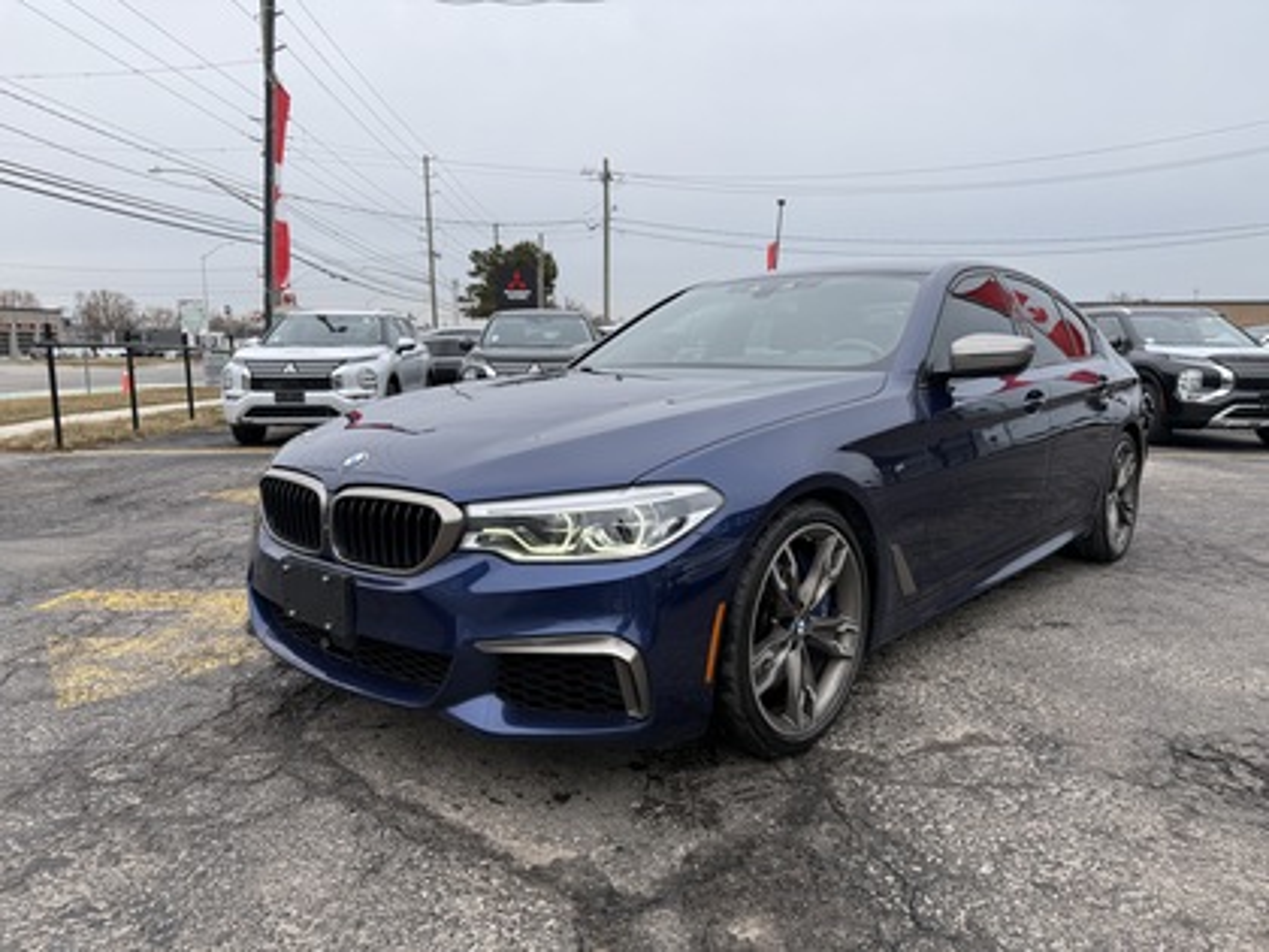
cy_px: 476
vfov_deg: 56.8
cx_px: 634
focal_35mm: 24
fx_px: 880
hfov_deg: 71.6
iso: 80
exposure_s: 1/931
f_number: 1.78
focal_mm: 6.76
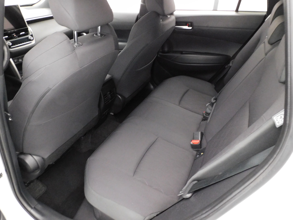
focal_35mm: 24
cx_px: 146
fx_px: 203
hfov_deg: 71.6
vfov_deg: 56.8
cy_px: 110
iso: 800
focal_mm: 4.3
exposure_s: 1/10
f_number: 3.3
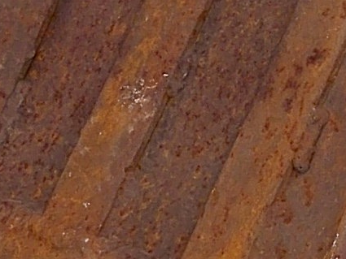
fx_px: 3529
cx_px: 326
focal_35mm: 353
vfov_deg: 4.2
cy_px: 28
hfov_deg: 5.6
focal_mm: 11.8
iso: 80
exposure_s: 1/60
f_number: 5.3
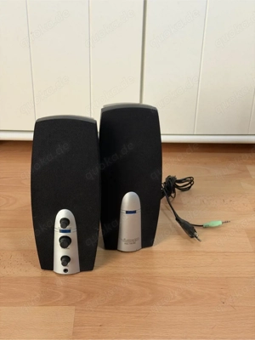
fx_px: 471
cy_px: 170
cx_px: 128
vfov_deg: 39.7
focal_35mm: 48
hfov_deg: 30.3
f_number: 1.78
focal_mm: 6.76
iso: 250
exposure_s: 1/56
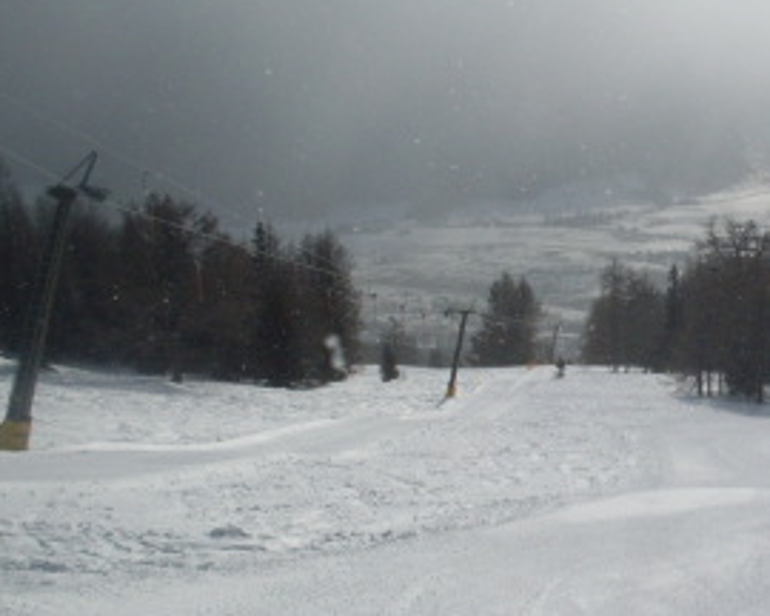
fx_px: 1504
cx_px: 673
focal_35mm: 66
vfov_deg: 23.1
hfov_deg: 27.8
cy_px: 337
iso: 80
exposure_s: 1/1000
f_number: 8.4
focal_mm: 6.3
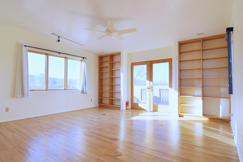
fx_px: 111
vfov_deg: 71.9
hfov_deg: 95.1
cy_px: 81
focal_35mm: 16
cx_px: 122
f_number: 6.3
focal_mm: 11
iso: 200
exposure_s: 1/160
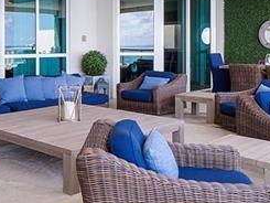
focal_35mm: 47
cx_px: 72
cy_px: 48
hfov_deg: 39.5
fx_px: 367
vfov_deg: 30.3
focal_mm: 10
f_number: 11
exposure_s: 1/20
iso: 100
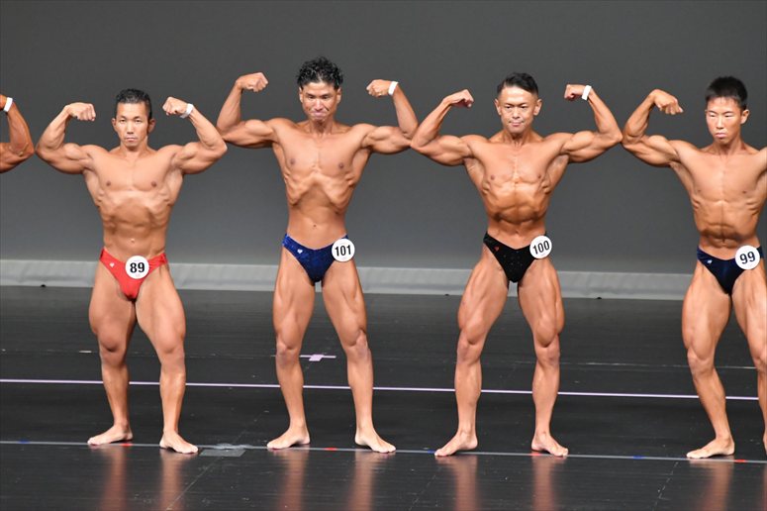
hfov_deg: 6.5
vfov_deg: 4.4
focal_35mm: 315
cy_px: 256
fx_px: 6708
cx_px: 384
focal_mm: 210
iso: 5000
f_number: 5.6
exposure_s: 1/400
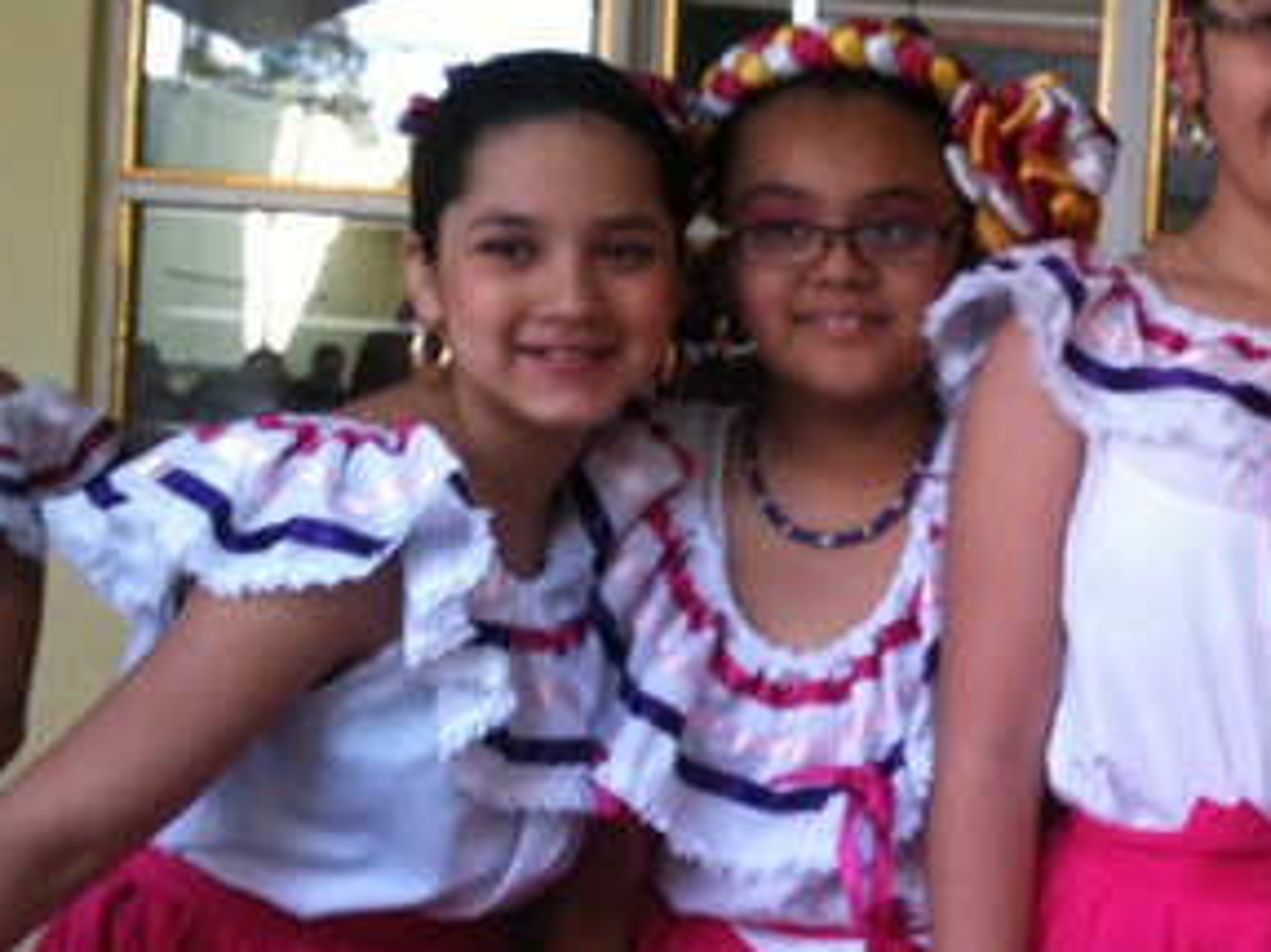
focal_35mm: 78
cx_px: 1289
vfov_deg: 18.8
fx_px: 2863
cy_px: 655
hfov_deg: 23.9
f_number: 2.8
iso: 64
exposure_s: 1/24
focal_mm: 3.85
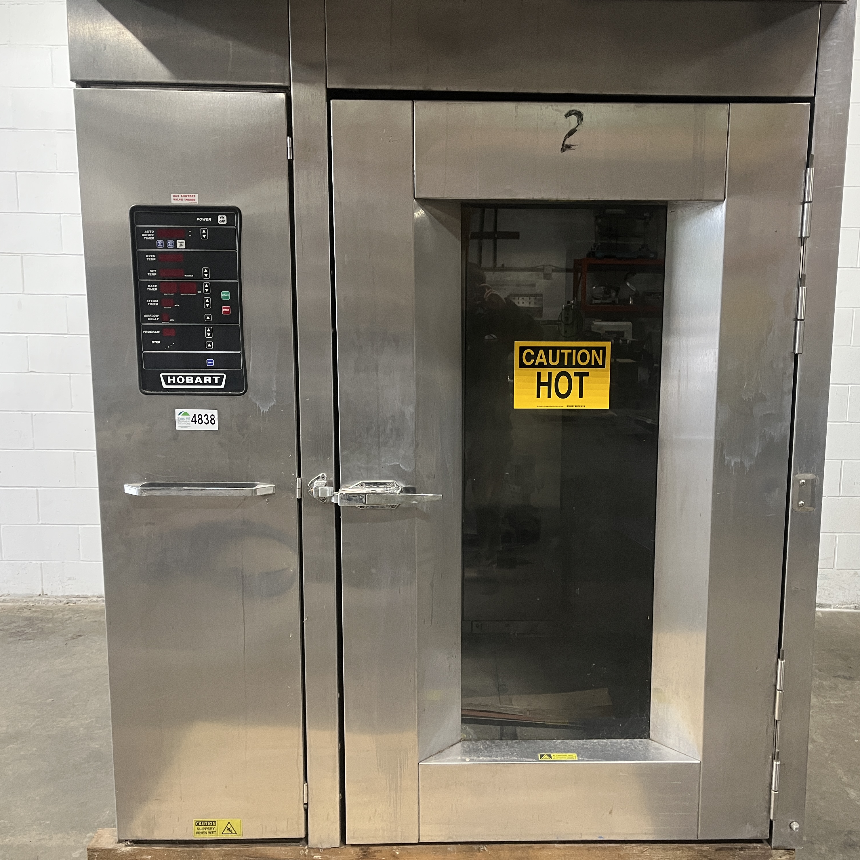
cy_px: 426
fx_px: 871
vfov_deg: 52.5
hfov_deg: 52.4
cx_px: 486
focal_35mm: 31
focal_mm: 5.1
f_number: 1.6
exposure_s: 1/60
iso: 200
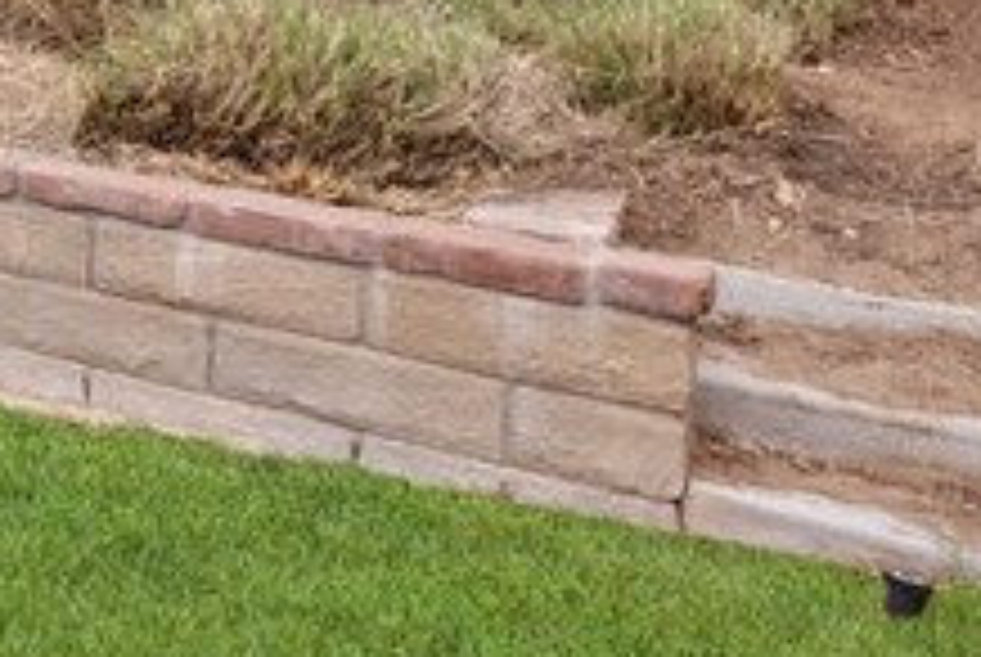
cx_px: -770
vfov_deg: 20.4
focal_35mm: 61
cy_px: -205
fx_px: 1664
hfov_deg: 21.6
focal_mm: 13
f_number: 9
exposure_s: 1/8
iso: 250
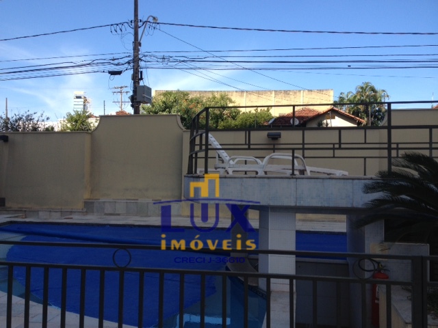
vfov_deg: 40.7
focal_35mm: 35
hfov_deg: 52.6
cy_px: 164
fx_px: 443
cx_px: 219
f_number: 2.4
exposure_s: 1/836
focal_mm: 4.28
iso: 50
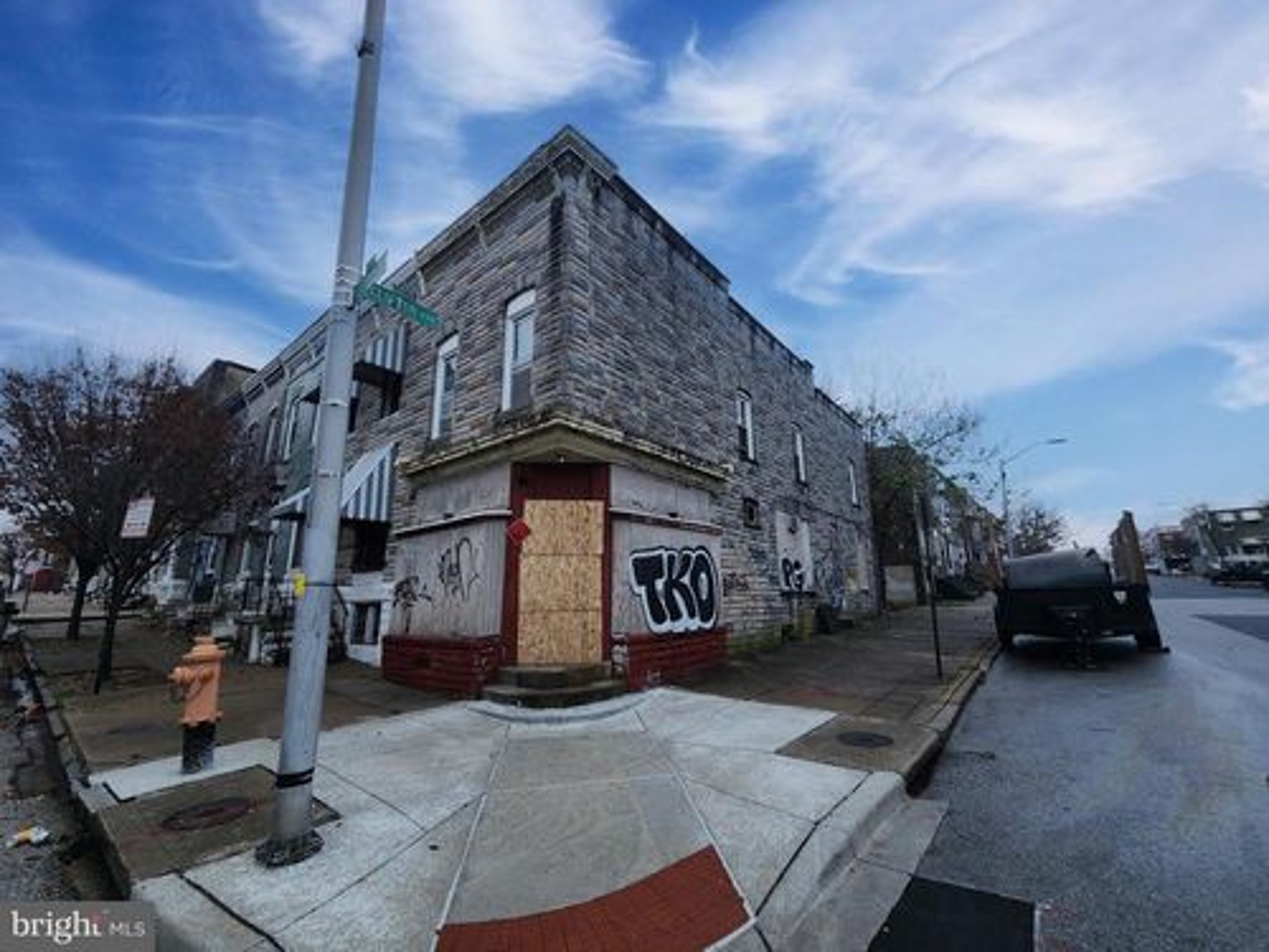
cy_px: 476
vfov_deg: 89.9
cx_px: 634
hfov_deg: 106.2
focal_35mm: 13
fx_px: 477
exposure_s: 1/120
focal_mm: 2.2
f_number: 2.2
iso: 64
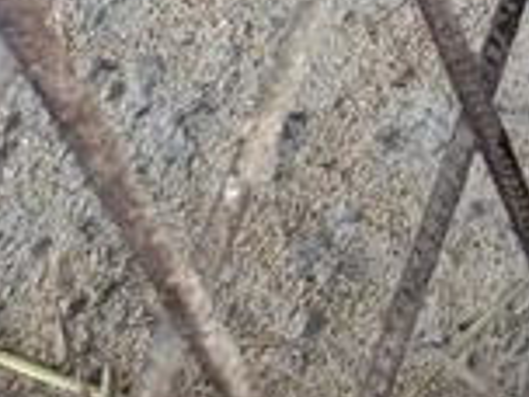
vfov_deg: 7.6
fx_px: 2522
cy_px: -867
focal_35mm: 165
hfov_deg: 9.2
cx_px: 1671
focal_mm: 4.71
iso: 513
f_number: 1.7
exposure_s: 1/50.1
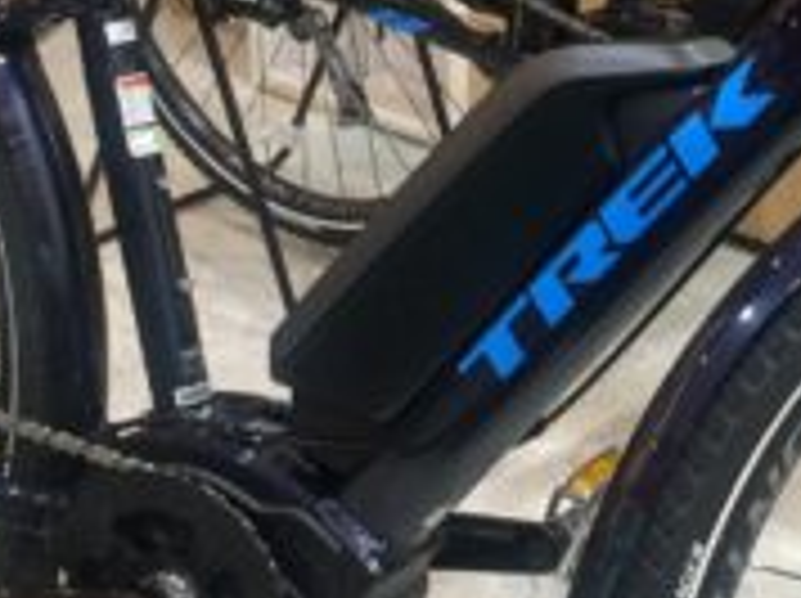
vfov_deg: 16.9
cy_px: 171
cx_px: 632
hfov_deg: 22.3
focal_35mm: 87
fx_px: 2010
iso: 160
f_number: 2.2
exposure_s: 1/30
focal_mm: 4.15
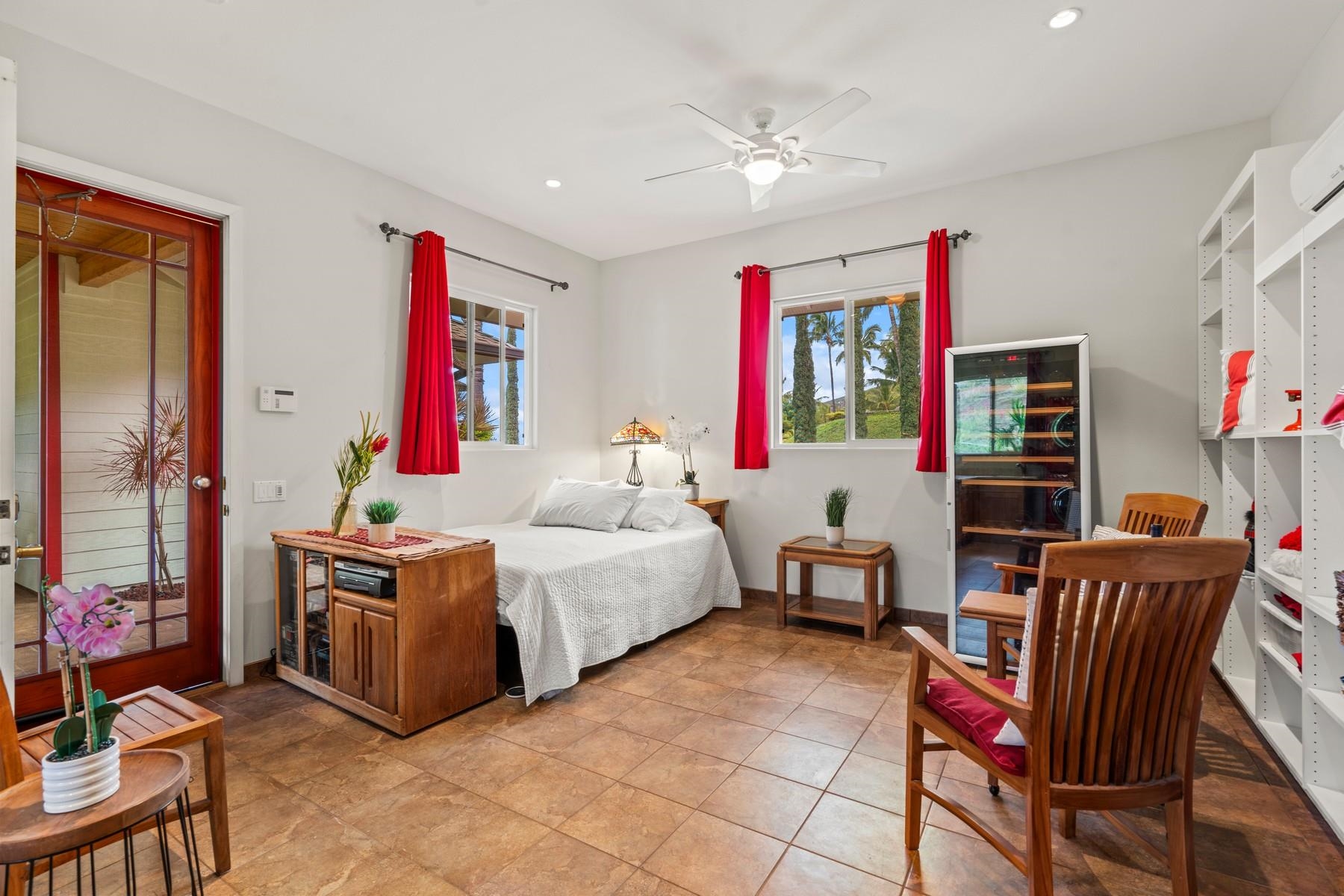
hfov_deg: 96.7
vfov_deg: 73.7
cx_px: 672
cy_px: 448
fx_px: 597
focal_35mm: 16
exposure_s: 1.6
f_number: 8
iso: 100
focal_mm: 16
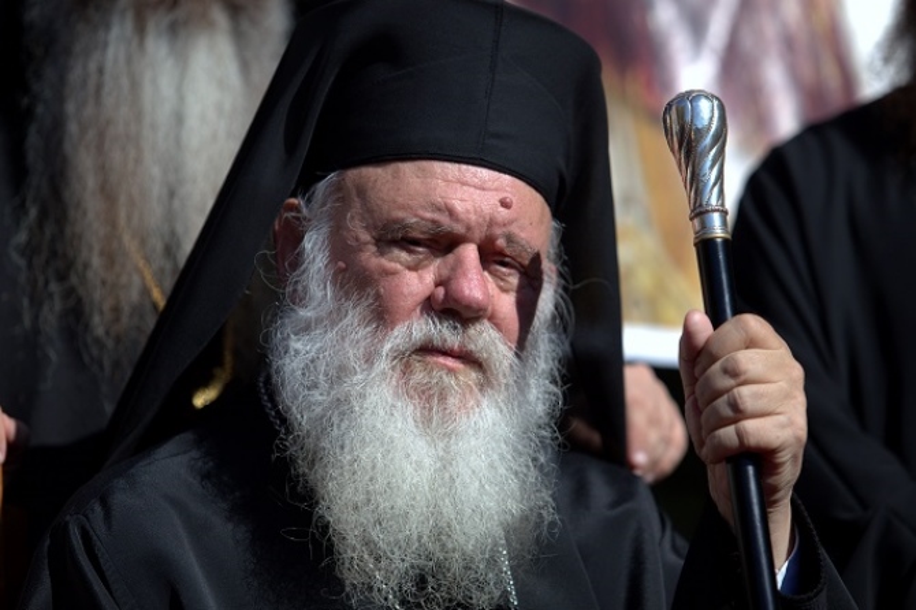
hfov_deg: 11.9
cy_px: 305
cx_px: 458
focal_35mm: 173
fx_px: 4400
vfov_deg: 7.9
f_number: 3.5
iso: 100
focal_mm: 175
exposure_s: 1/2500
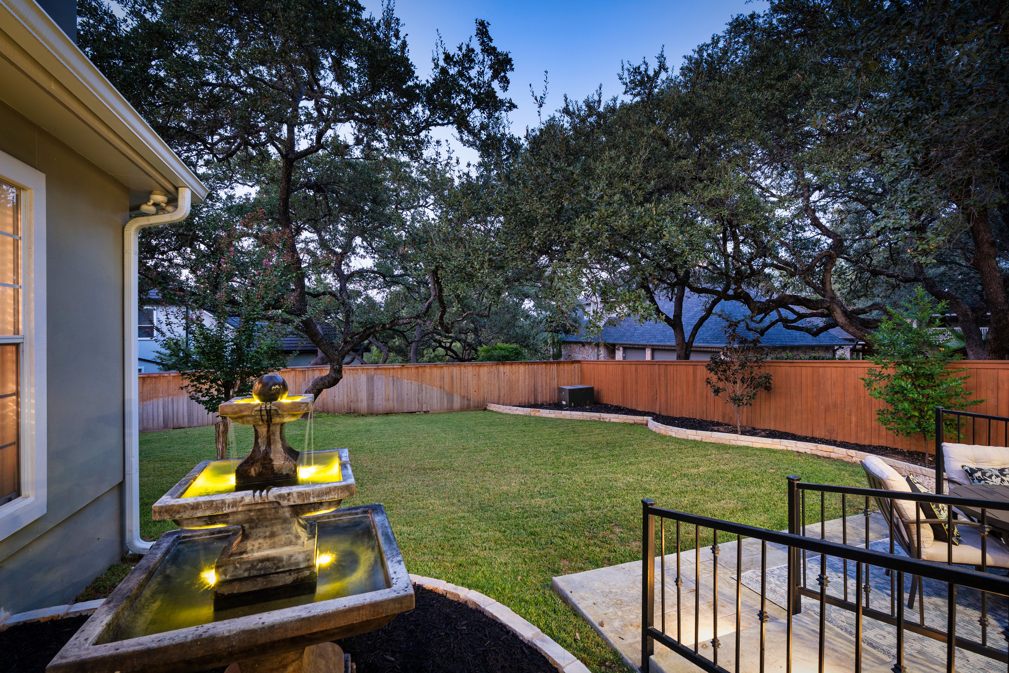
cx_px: 504
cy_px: 336
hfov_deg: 96.7
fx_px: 448
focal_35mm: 16
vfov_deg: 73.7
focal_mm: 16
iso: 125
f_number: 7.1
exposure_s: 6
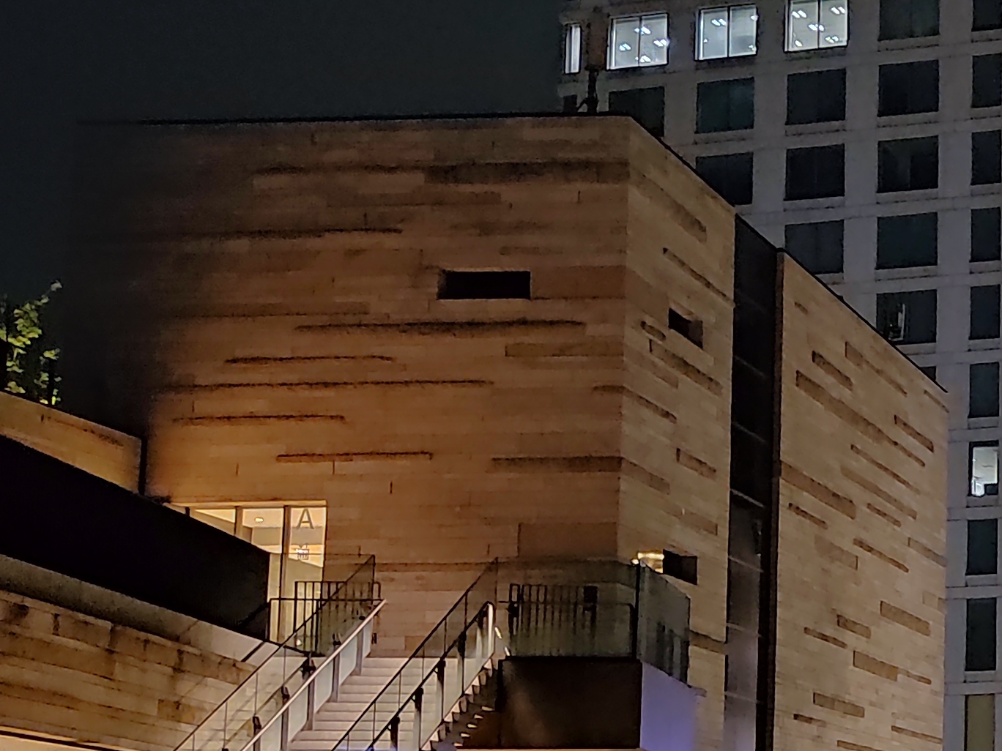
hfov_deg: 21.8
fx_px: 2200
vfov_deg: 19.0
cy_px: 692
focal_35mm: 76
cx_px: 1461
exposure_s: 1/17
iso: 4933
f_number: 1.79
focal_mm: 4.74
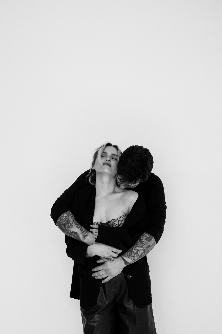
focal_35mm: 45
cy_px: 167
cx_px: 111
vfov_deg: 43.6
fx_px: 416
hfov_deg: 29.9
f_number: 1.4
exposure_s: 1/250
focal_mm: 30
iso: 500
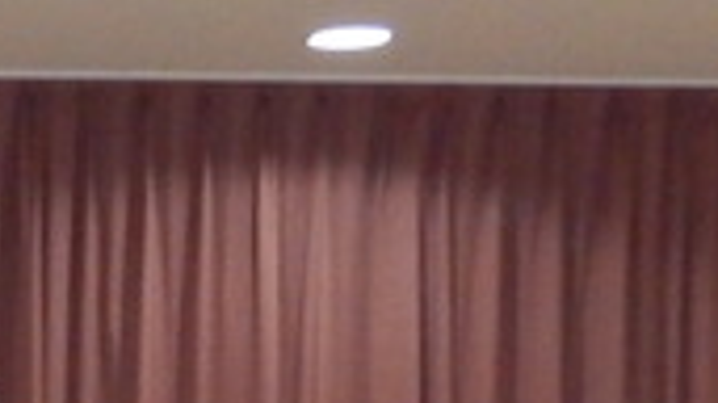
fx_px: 3768
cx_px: -416
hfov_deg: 10.5
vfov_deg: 5.8
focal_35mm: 198
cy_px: 1066
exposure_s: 1/30
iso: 500
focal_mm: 5.6
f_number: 4.2
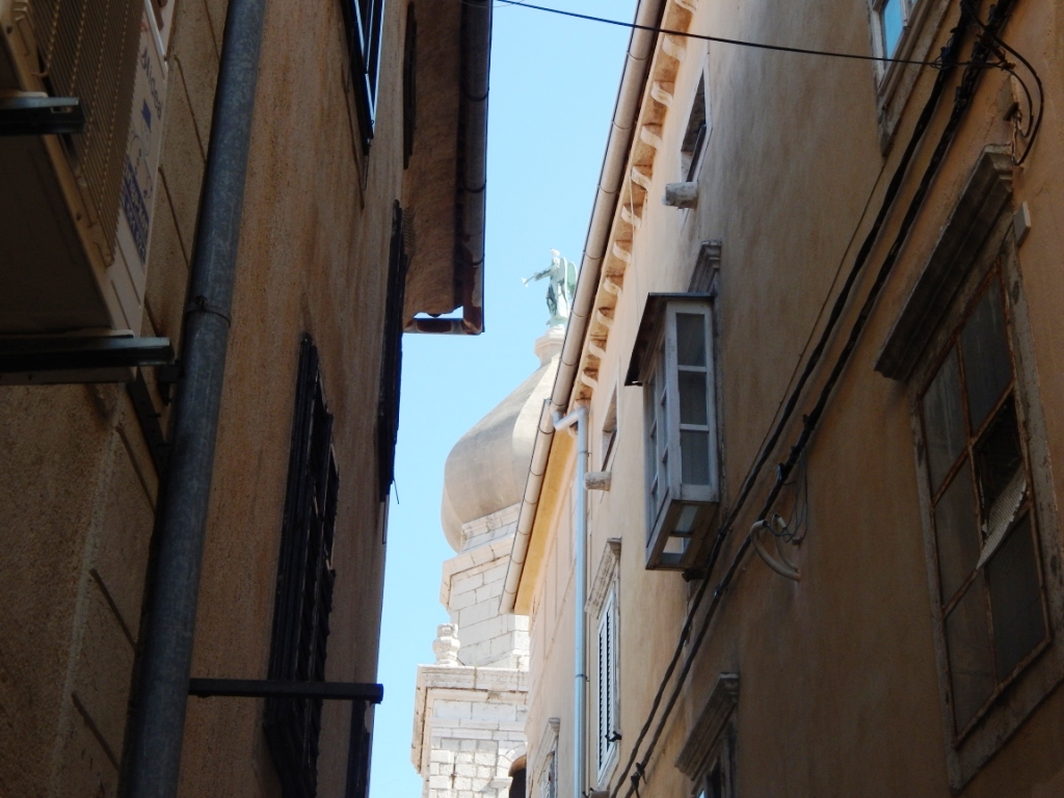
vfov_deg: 24.0
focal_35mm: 61
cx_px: 532
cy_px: 399
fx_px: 1875
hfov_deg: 31.7
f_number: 4
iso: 125
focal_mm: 10.9
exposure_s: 1/400
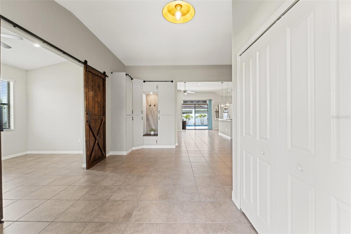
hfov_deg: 100.4
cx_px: 176
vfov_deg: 77.3
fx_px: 146
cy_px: 117
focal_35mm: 15
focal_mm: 10
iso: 400
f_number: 7.1
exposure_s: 1/13
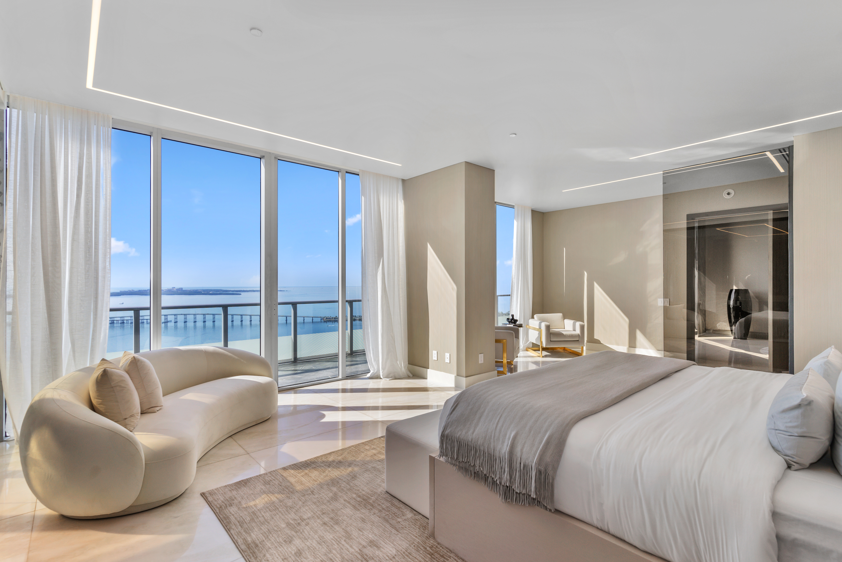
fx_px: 398
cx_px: 421
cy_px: 281
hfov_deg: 93.3
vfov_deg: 70.5
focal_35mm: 17
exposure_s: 1/400
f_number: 6.3
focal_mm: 17
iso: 320
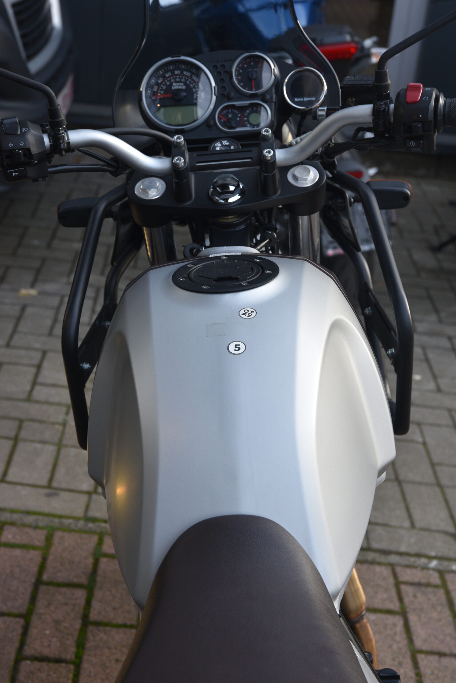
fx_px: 1177
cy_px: 342
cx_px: 228
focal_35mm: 62
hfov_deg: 21.9
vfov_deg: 32.4
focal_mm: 62
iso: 1000
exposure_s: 1/200
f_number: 7.1
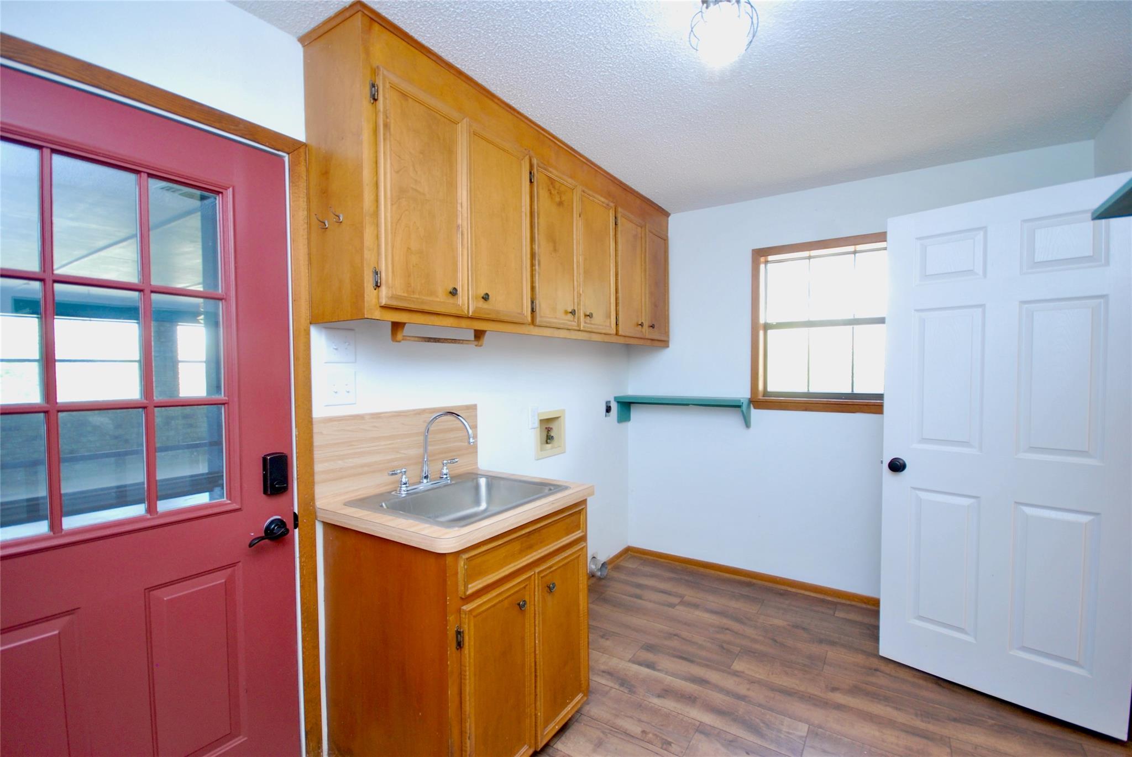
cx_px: 566
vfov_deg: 77.5
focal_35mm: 15
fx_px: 472
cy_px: 378
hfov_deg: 100.3
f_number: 4
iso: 400
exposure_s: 1/30
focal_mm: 10
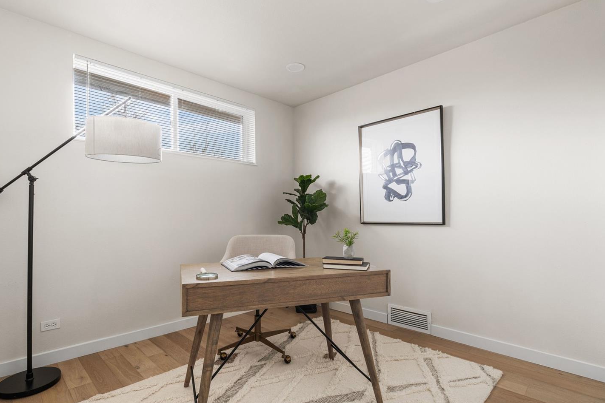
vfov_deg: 65.7
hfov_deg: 88.1
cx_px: 282
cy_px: 216
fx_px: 312
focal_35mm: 19
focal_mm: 16.5
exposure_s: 1/2.5
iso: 160
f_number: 8
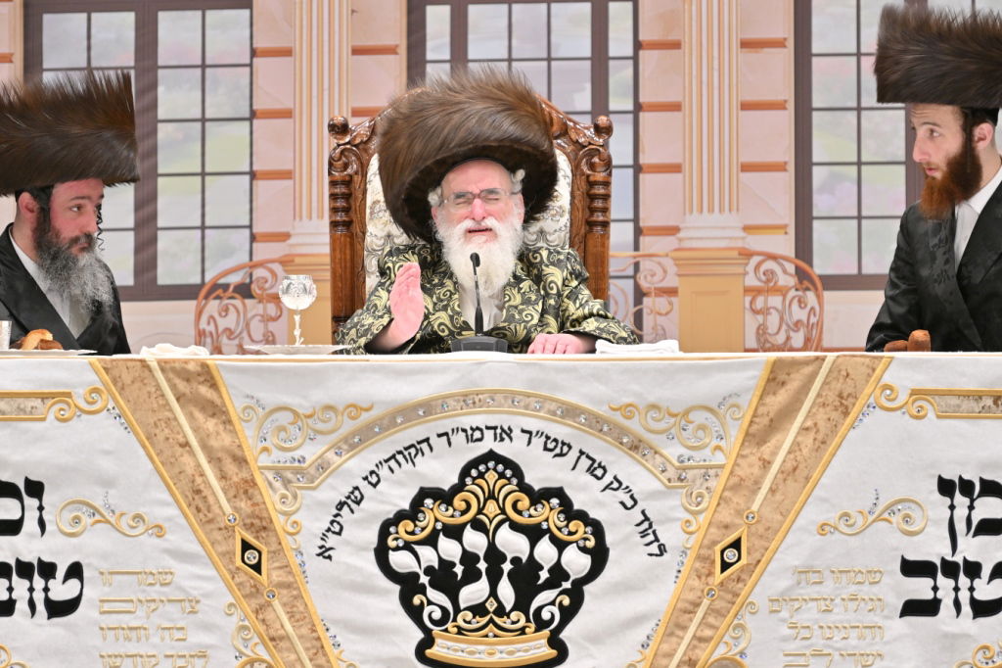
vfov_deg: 4.6
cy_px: 334
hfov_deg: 6.9
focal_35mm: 300
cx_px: 501
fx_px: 8347
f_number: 2.8
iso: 250
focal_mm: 200
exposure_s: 1/320
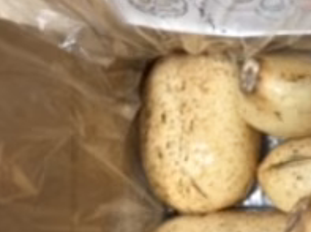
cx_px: 309
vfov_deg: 24.7
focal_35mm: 59
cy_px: 145
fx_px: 529
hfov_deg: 30.5
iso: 64
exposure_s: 1/15
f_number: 2.2
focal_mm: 4.15
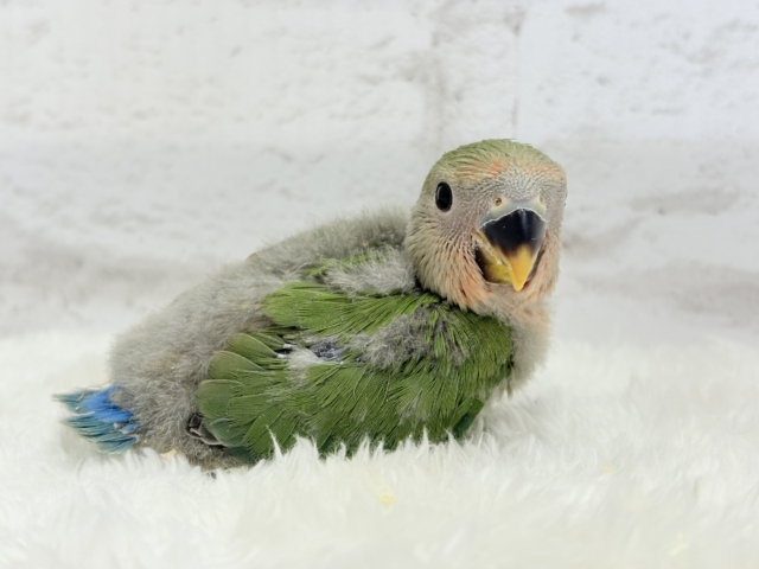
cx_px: 380
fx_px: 1140
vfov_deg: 28.0
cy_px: 284
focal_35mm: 52
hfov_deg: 36.8
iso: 100
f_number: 1.6
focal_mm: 5.96
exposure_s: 1/100
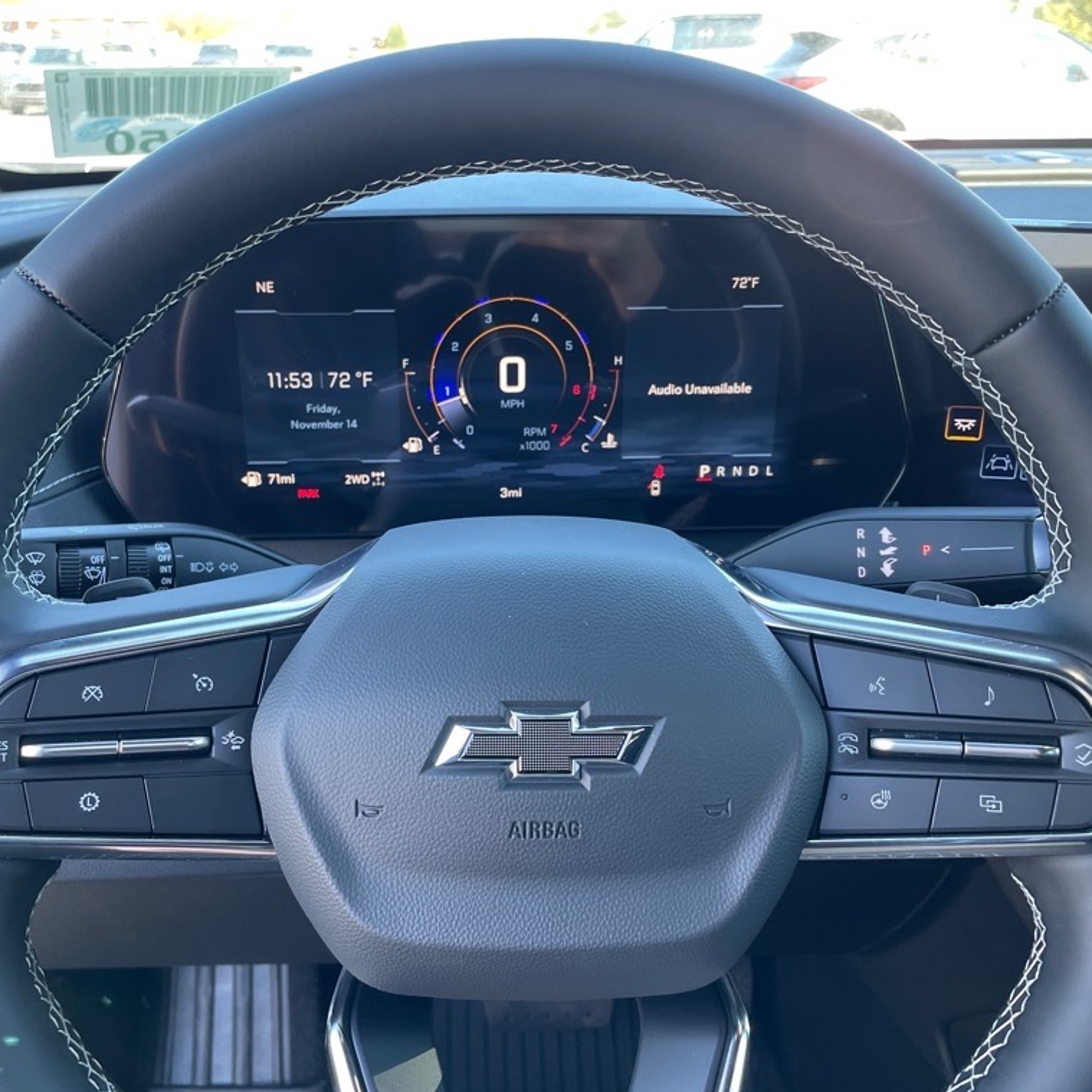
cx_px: 505
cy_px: 542
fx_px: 1106
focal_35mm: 31
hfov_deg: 52.5
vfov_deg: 52.5
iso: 100
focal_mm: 4.2
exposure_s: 1/121
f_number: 1.6
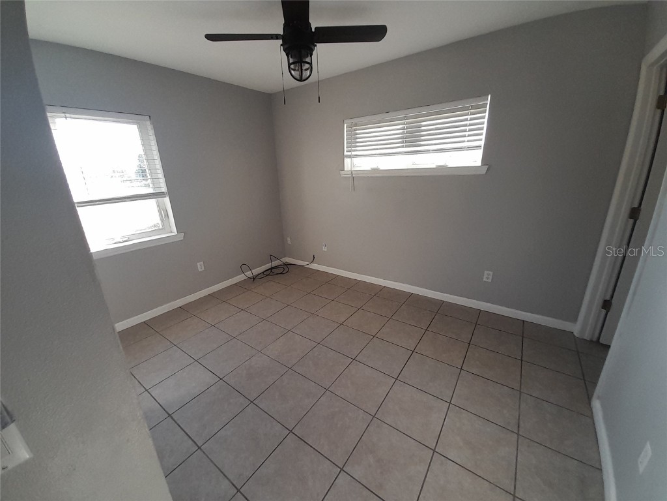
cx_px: 334
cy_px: 250
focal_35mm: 13
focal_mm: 1.13
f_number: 2.2
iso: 50
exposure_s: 1/40
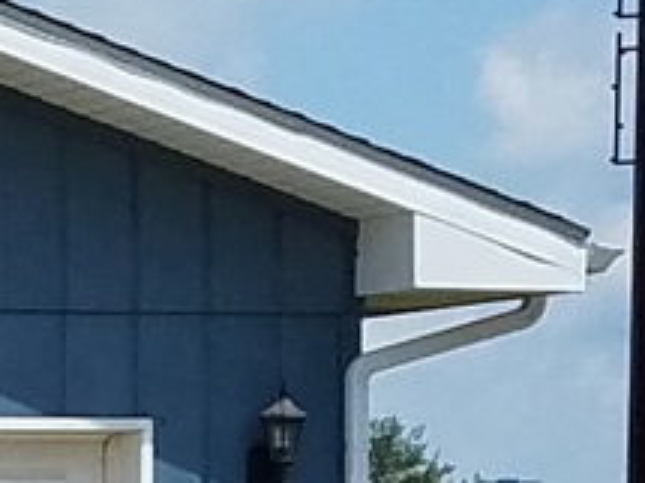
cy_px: 639
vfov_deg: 8.4
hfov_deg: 9.7
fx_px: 3240
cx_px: -1014
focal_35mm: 174
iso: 50
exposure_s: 1/4128
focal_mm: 4.2
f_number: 1.7
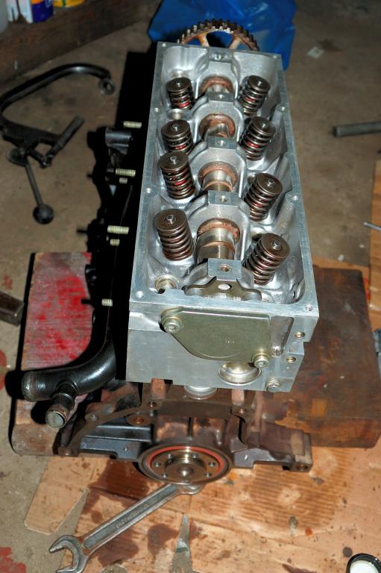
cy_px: 286
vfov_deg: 46.4
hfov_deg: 31.9
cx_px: 190
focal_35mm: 42
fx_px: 668
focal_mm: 28
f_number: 5.6
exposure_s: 1/125
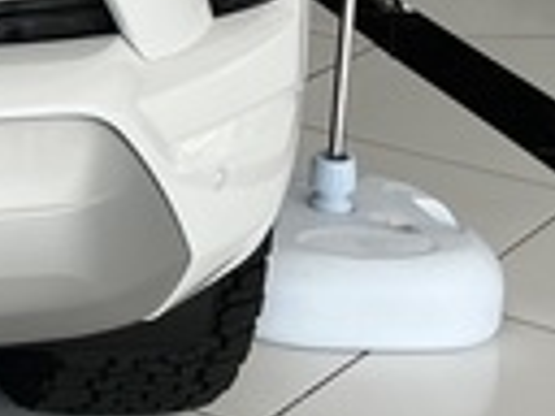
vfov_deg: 10.9
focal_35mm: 130
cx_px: -516
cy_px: -243
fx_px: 2084
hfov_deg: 13.3
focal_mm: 5.1
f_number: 1.6
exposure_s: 1/471
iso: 50
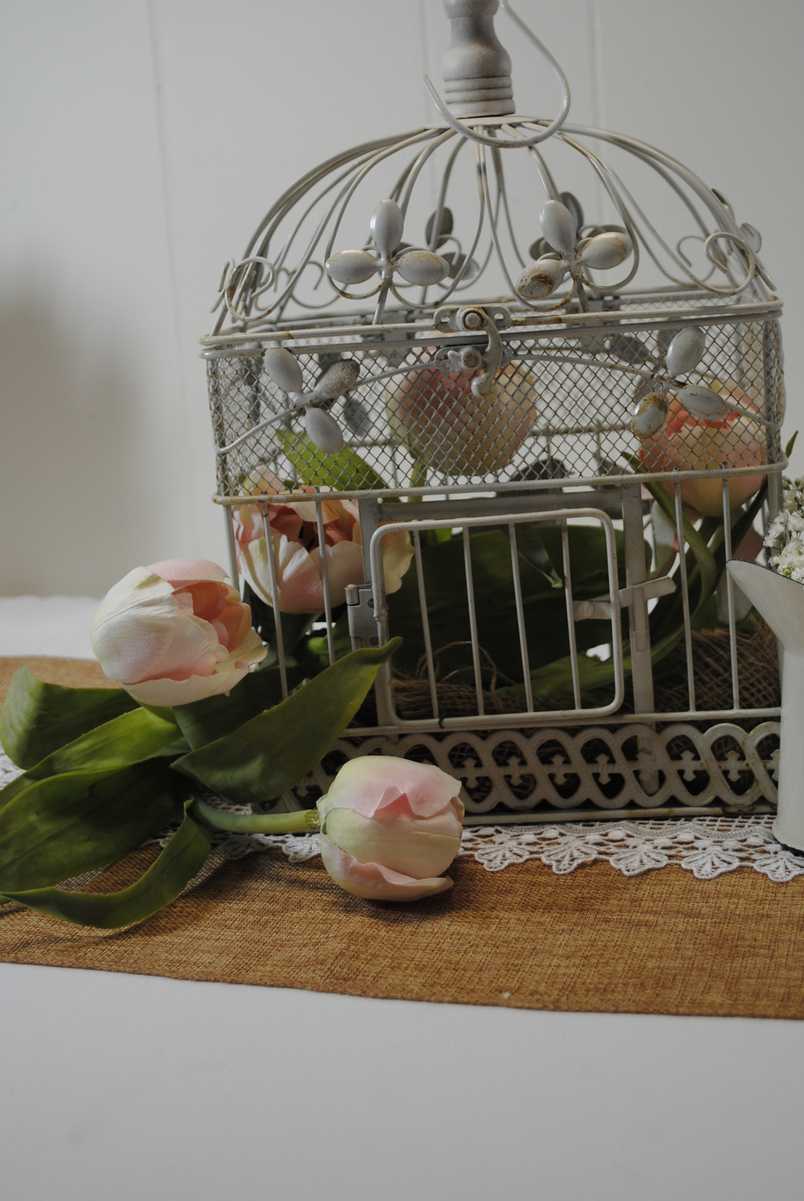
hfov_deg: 27.0
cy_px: 469
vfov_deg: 39.4
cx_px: 500
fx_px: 1670
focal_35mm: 50
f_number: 4.2
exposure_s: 1/40
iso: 200
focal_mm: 26
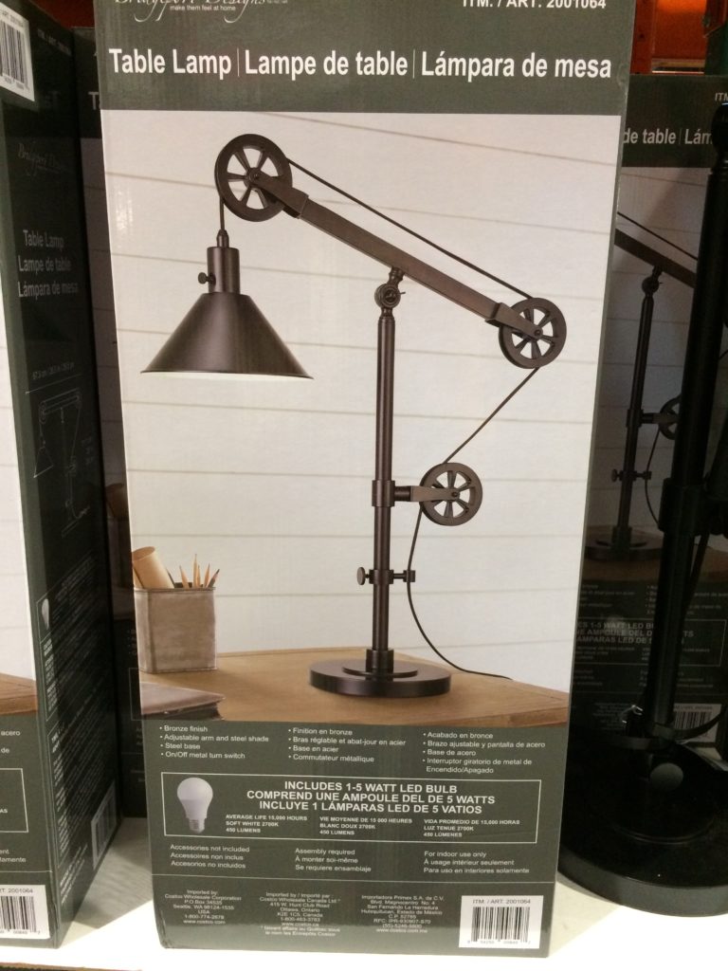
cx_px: 364
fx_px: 813
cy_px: 486
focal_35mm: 29
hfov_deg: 48.2
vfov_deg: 61.7
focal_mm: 4.15
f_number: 2.2
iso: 250
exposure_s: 1/30
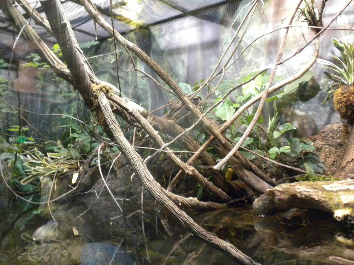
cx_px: 180
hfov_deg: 49.0
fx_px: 389
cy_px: 130
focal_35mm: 38
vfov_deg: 37.7
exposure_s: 1/19.8
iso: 400
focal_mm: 6.6
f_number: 3.5
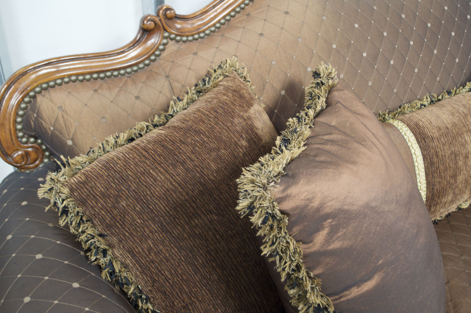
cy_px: 156
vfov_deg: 34.1
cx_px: 236
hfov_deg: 49.6
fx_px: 510
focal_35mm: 39
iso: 900
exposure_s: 1/15
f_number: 4.2
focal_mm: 26
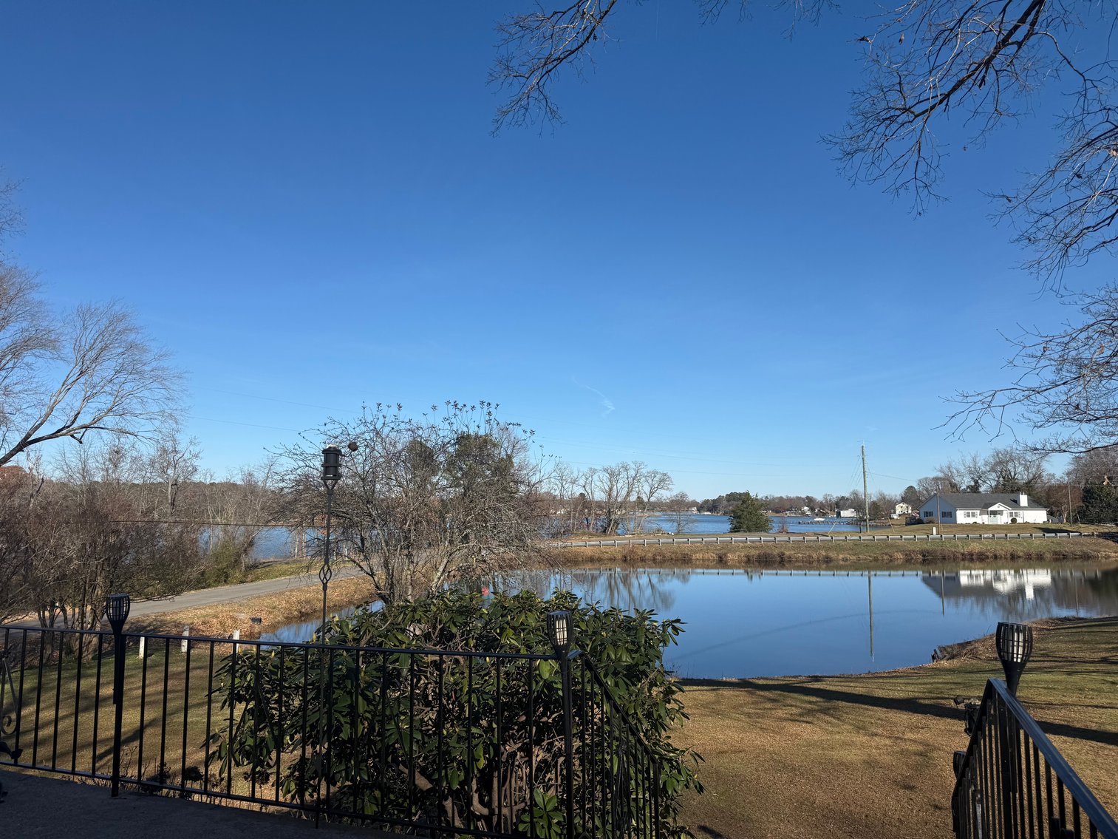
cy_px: 420
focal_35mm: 24
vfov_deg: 56.8
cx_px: 559
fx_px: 775
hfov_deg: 71.6
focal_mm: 6.76
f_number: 1.78
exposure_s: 1/6173
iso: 80
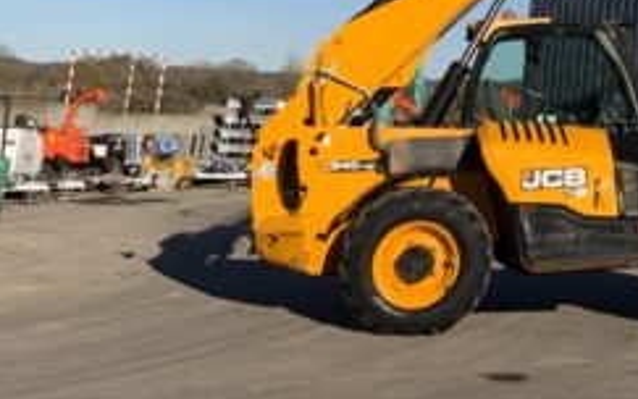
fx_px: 1409
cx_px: 835
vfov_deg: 15.0
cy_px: -186
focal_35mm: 81
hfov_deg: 22.7
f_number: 1.8
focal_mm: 3
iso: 16
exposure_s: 1/2141
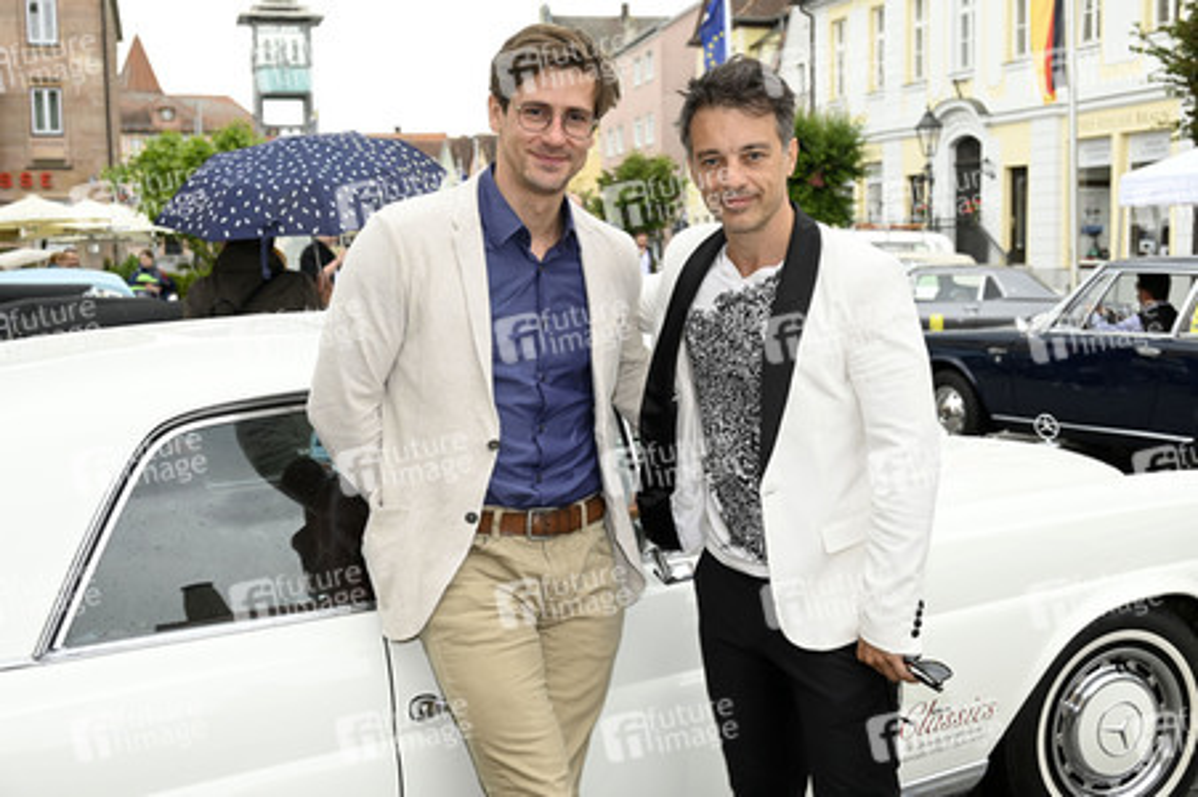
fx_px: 1463
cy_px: 398
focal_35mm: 44
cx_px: 599
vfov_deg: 30.5
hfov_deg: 44.5
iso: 320
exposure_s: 1/160
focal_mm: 44
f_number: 6.3
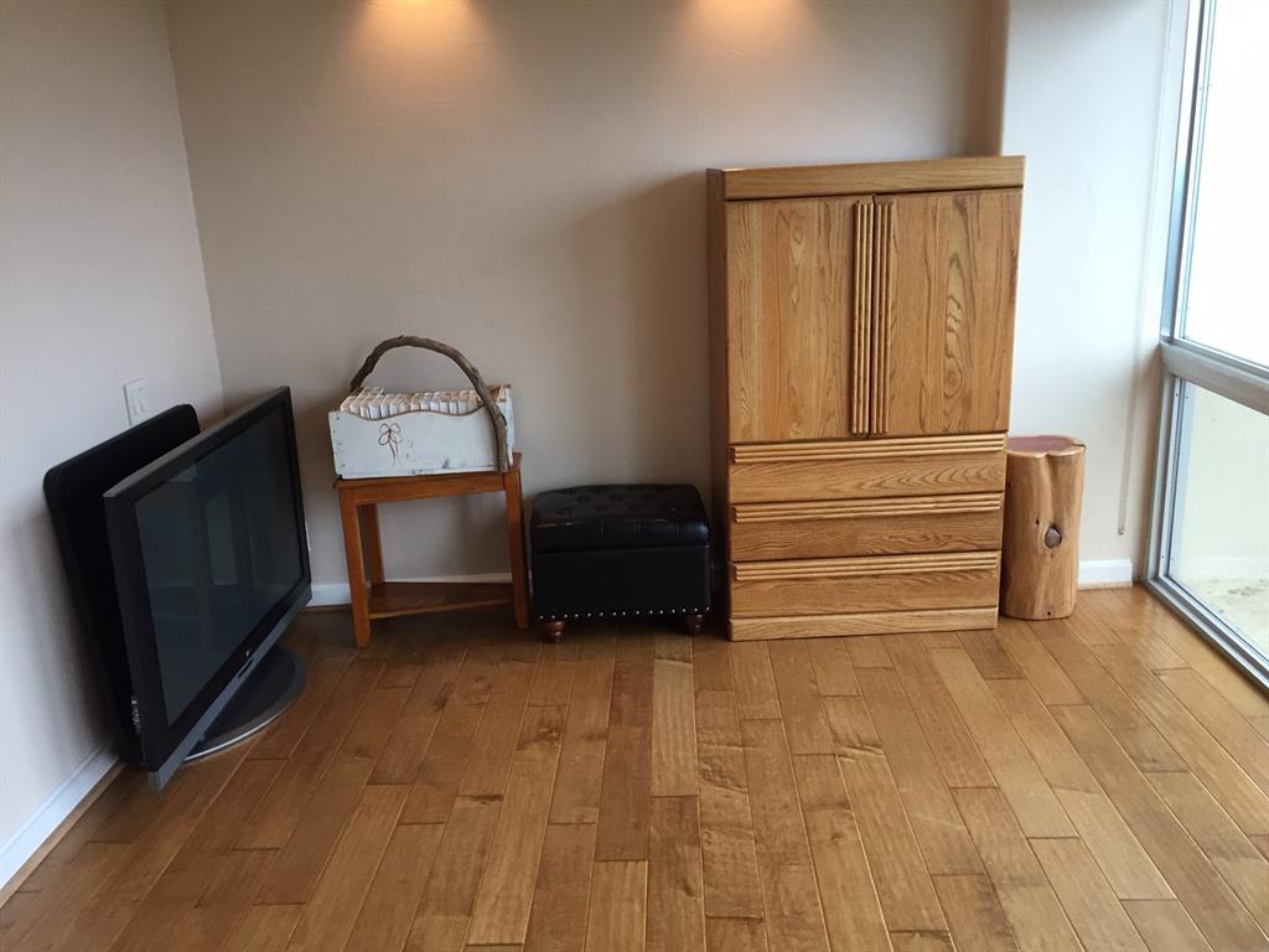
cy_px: 476
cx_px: 634
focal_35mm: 29
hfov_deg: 61.7
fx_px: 1063
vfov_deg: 48.2
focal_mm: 4.15
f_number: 2.2
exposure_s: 1/30
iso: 50
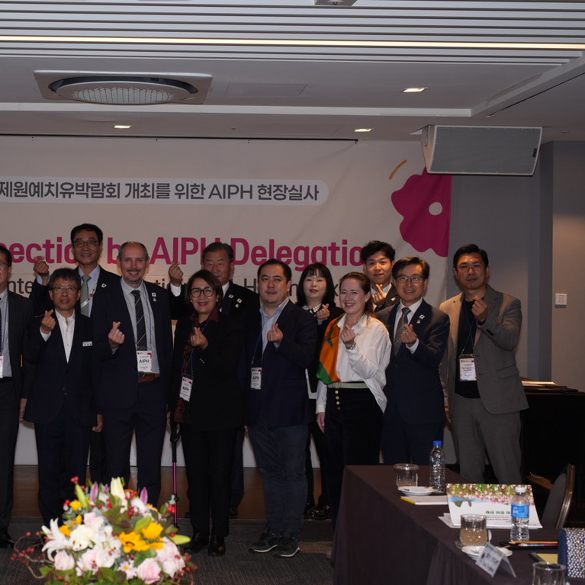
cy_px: 267
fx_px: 1358
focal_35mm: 71
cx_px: 138
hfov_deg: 24.0
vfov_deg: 24.3
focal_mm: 50
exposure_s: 1/125
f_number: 4.5
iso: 500
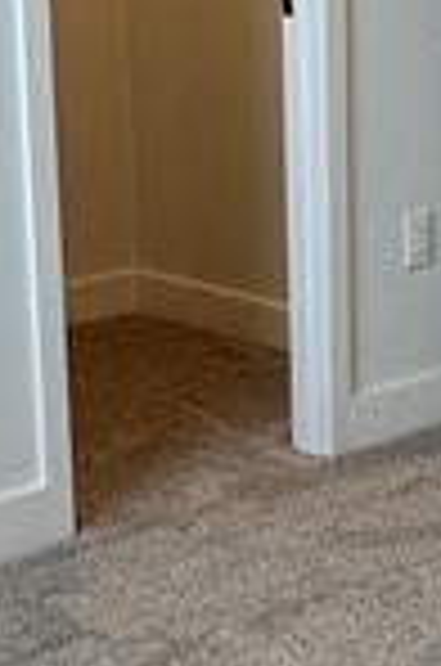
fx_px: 1864
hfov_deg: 13.3
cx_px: 418
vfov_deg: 20.2
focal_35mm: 101
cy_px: 202
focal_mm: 2.22
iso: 200
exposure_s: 1/120
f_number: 2.2
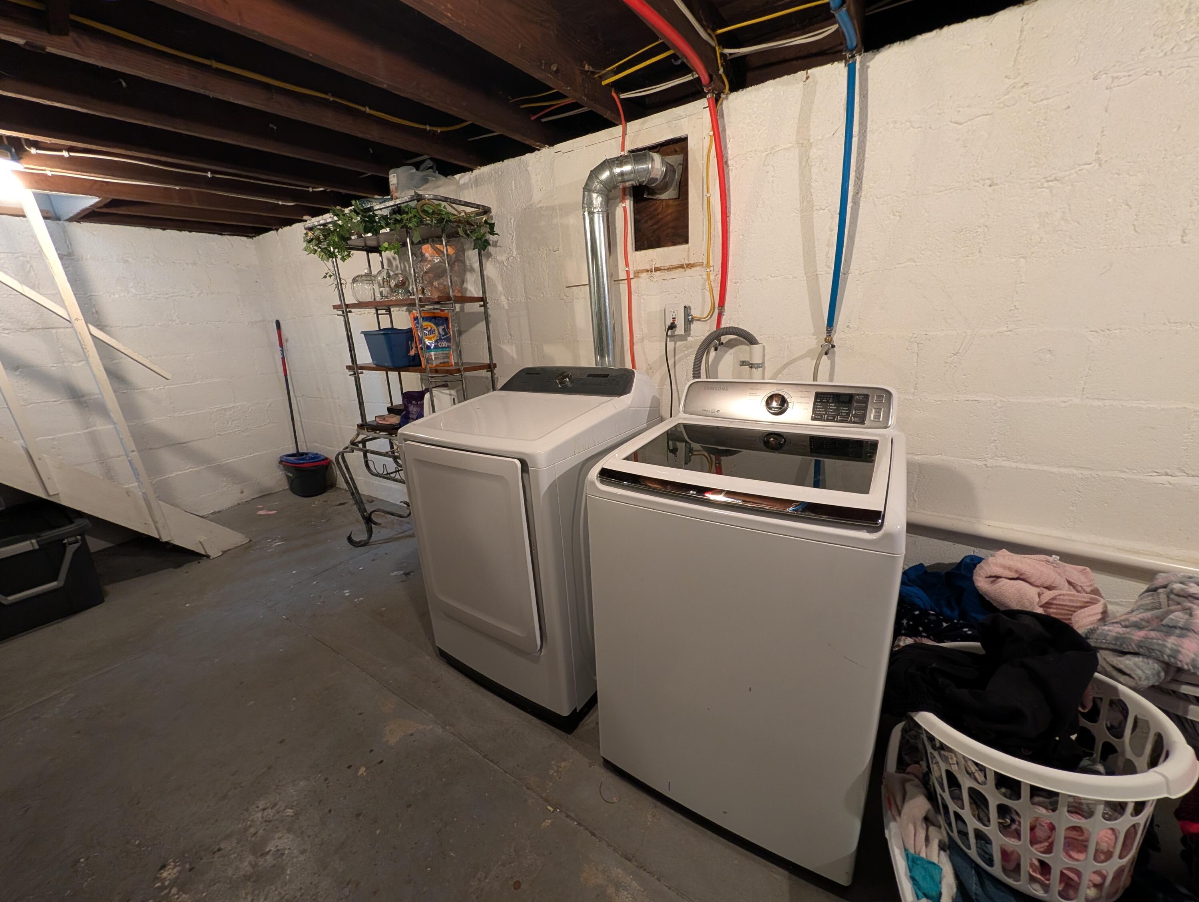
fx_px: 416
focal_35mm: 12
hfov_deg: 110.5
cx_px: 600
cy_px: 451
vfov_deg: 94.6
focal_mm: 2.02
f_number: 1.7
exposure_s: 1/30
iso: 236
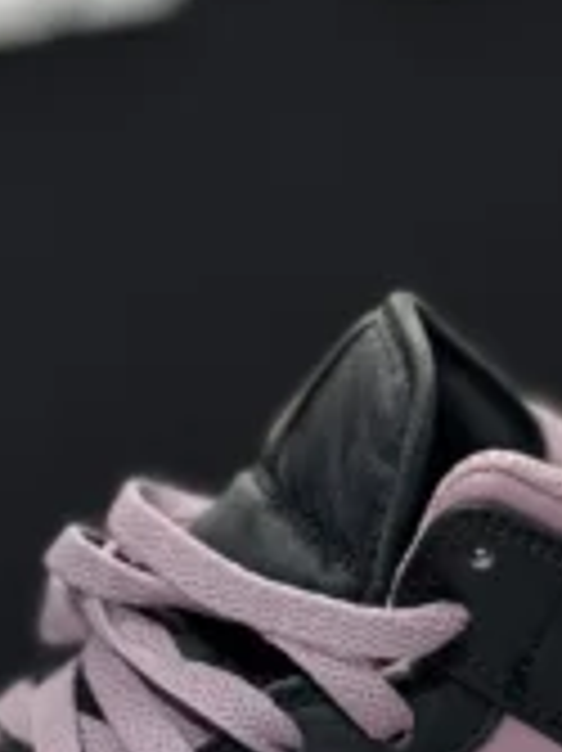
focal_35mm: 165
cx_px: 229
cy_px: 178
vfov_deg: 11.9
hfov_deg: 9.0
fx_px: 3576
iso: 200
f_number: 1.78
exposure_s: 1/40
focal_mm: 6.76
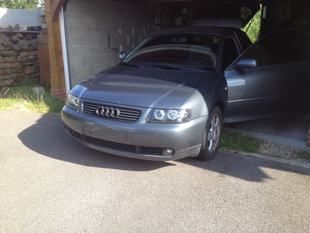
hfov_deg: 52.6
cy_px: 116
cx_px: 155
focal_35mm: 35
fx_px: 313
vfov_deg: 40.7
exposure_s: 1/330
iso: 50
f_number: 2.4
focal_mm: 4.28
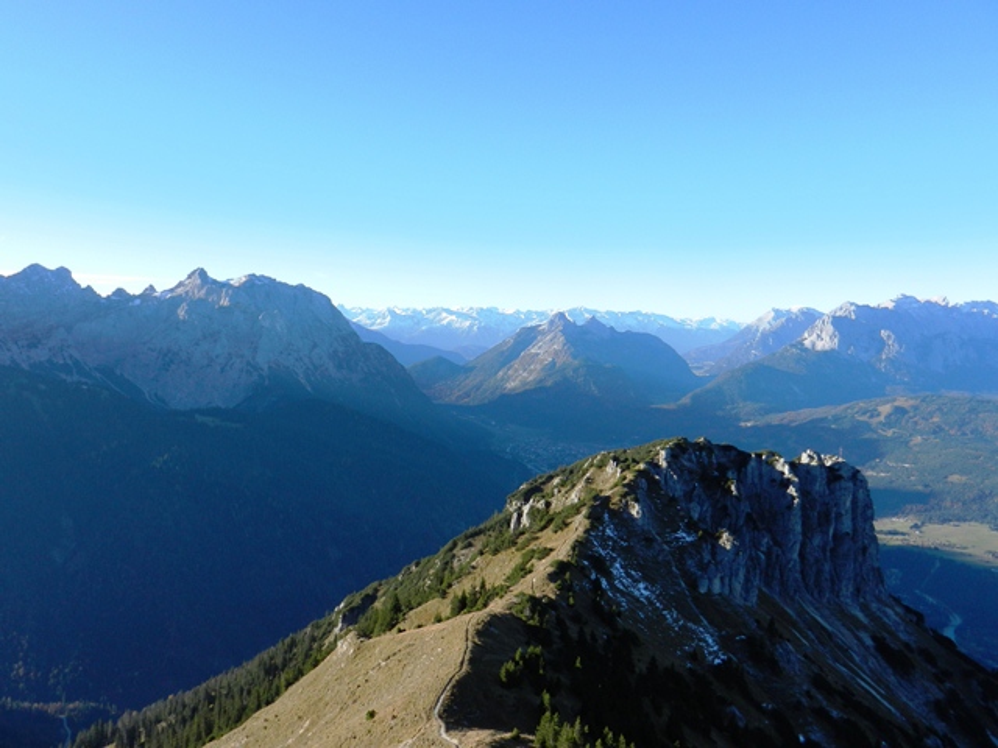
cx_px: 499
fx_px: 836
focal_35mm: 29
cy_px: 374
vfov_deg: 48.2
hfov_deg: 61.7
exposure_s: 1/800
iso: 160
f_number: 3.6
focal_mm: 5.1
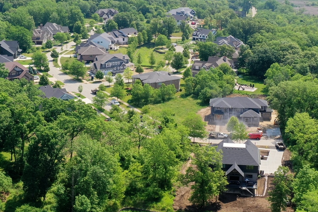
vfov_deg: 23.8
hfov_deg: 35.0
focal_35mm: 57
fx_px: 504
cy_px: 112
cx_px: 169
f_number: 5.6
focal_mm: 10.26
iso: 100
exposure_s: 1/400
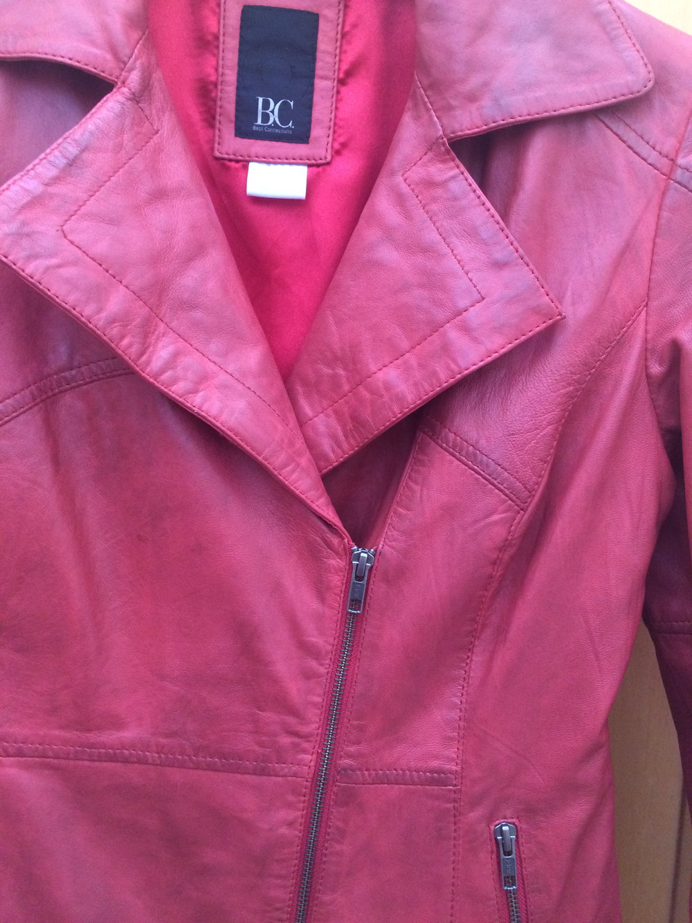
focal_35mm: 29
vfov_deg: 61.7
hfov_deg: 48.2
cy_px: 462
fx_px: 773
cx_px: 346
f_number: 2.2
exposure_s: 1/33
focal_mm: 4.15
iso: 250
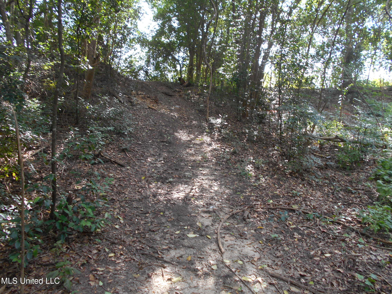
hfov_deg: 67.3
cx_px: 196
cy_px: 147
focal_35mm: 26
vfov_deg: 53.1
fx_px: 294
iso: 80
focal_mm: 4.6
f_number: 3.2
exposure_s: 1/50
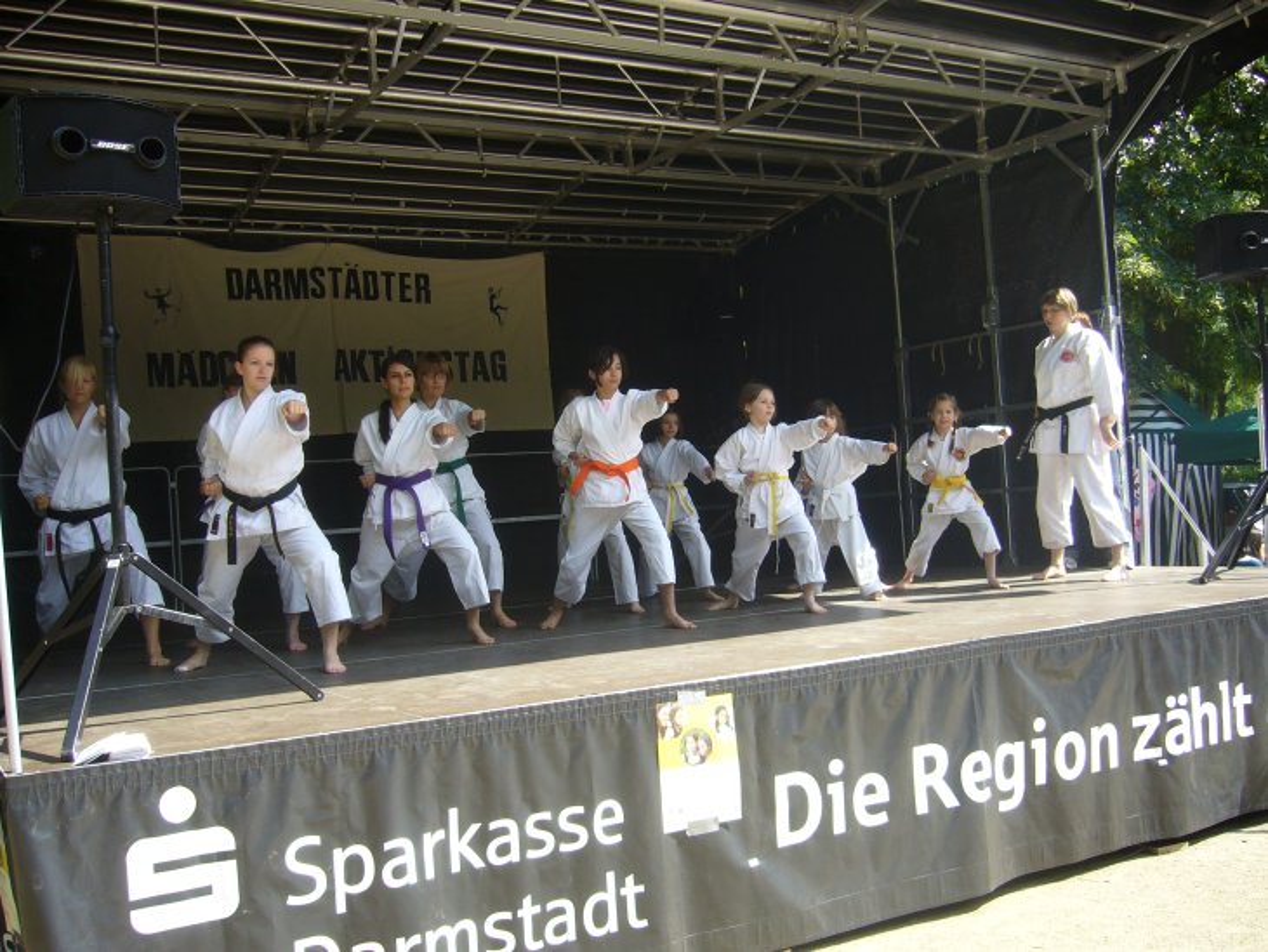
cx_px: 634
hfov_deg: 52.6
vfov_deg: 40.7
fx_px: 1282
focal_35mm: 35
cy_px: 476
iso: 80
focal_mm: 5.8
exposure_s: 1/250
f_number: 2.8
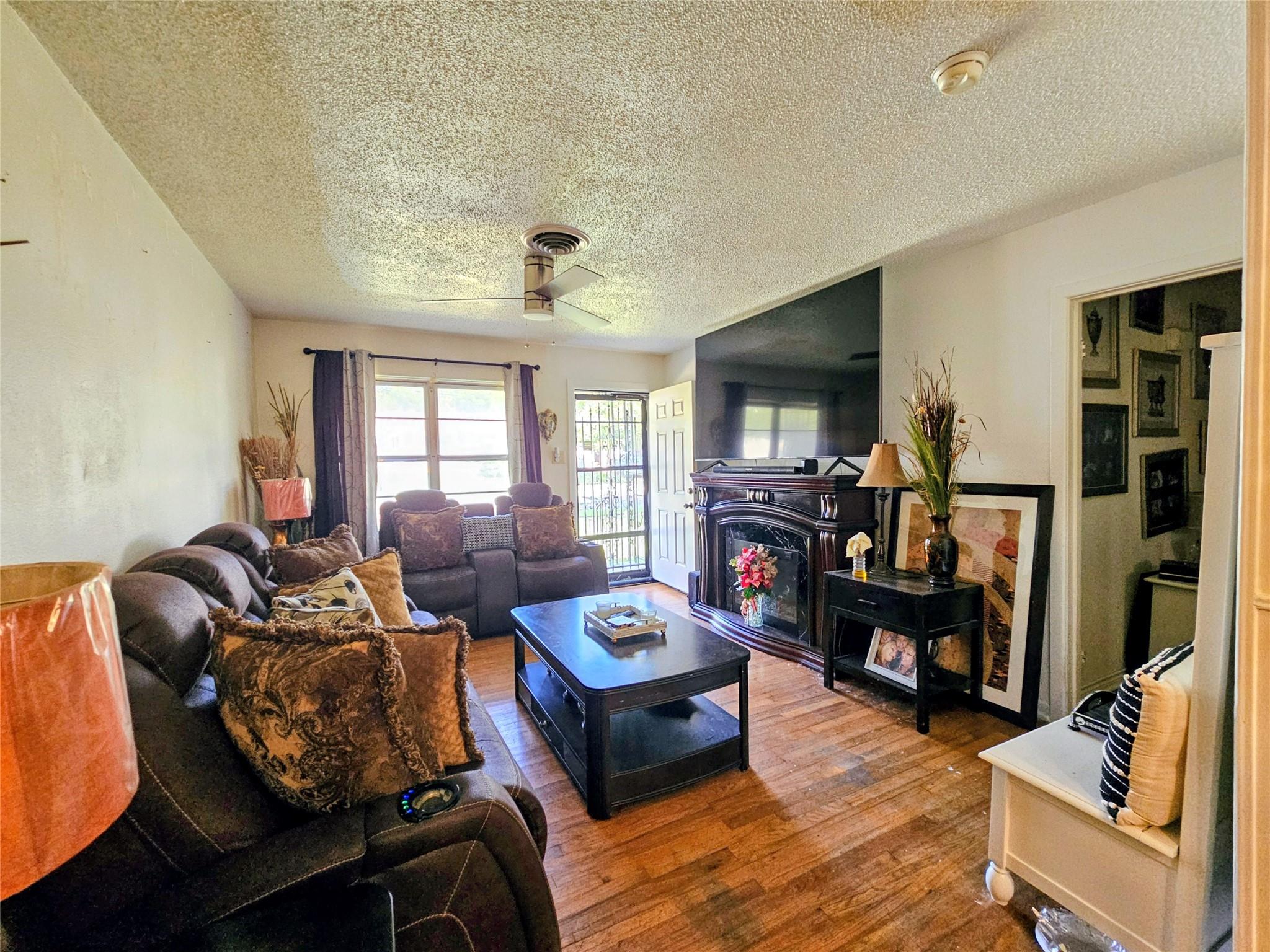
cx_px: 635
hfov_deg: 106.2
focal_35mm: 13
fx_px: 477
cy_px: 476
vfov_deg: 89.9
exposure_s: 1/60
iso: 400
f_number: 2.2
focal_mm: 2.2
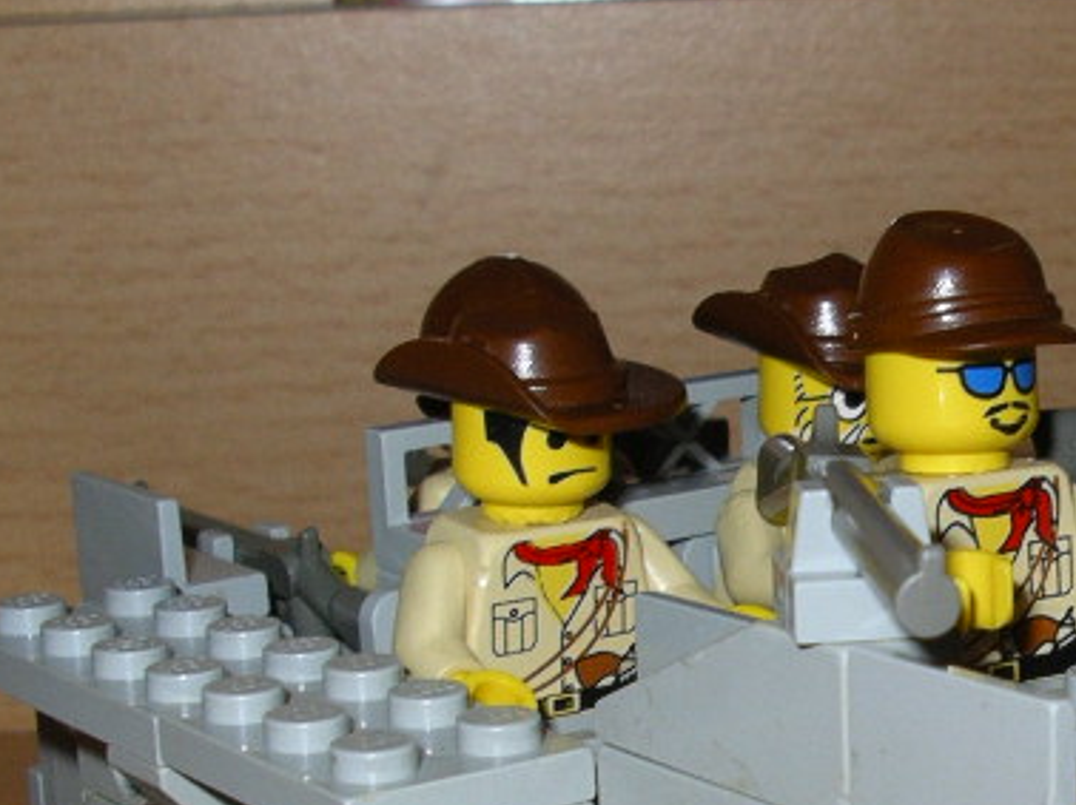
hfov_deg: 18.7
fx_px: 3200
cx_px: 1013
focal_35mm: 103
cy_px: 711
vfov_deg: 14.2
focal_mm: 5.8
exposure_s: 1/60
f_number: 4.1
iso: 50
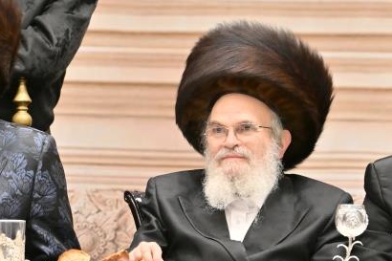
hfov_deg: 2.7
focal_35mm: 750
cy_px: 112
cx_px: 3
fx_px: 8163
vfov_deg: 1.8
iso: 400
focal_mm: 200
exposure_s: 1/400
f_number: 2.8
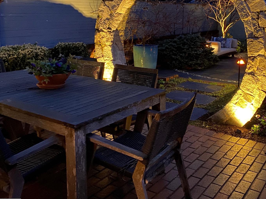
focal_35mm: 39
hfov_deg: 47.3
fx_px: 300
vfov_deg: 36.4
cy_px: 65
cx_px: 172
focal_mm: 4.25
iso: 1000
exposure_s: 1/8
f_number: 1.8
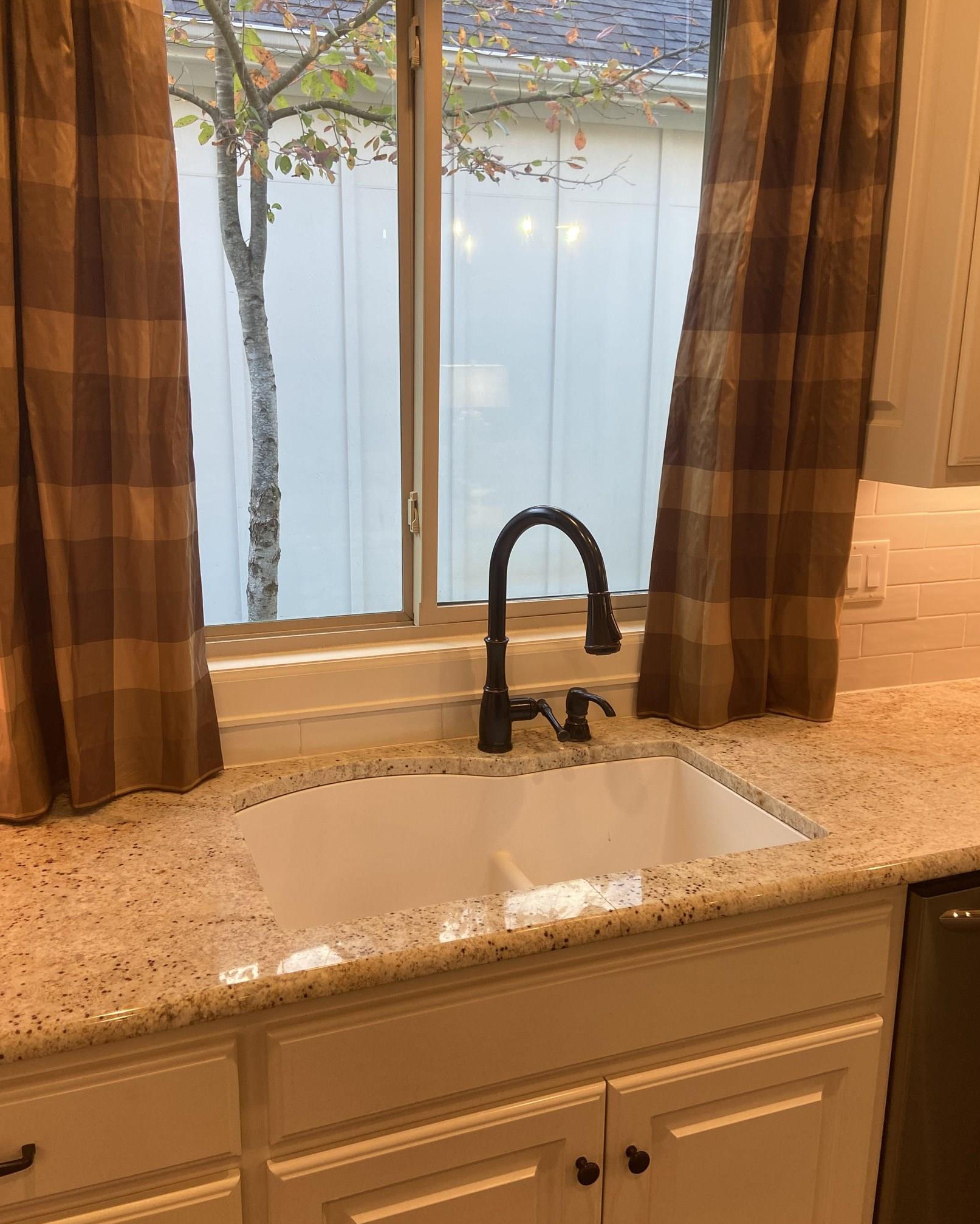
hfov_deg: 50.0
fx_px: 1051
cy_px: 625
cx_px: 462
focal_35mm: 29
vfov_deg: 60.4
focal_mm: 4.25
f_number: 1.8
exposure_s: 1/120
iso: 80
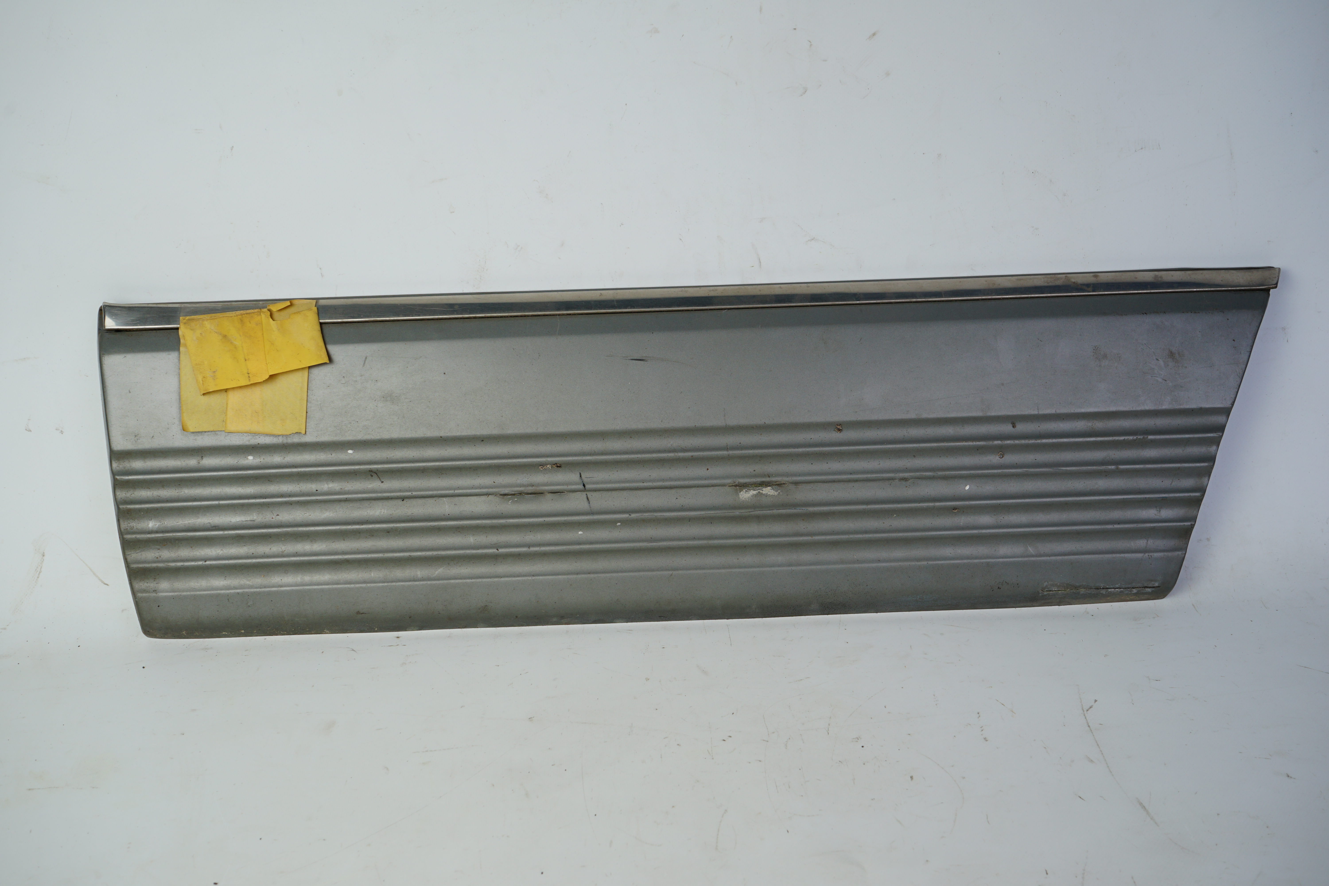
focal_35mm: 34
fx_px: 1255
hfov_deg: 55.8
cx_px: 664
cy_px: 443
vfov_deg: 38.9
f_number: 8
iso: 200
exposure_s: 1/160
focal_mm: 34
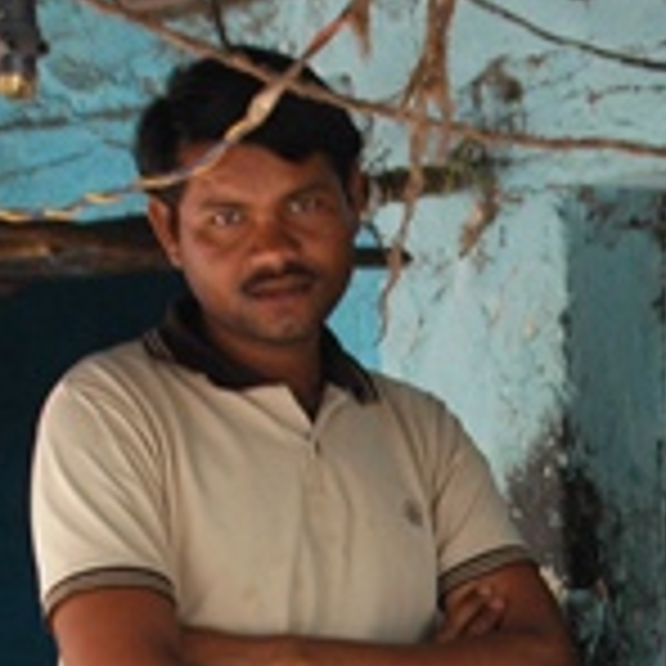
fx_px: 4571
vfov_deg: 8.2
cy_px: 810
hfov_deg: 8.2
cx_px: 824
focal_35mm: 210
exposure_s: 1/60
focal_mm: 38
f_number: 7.1
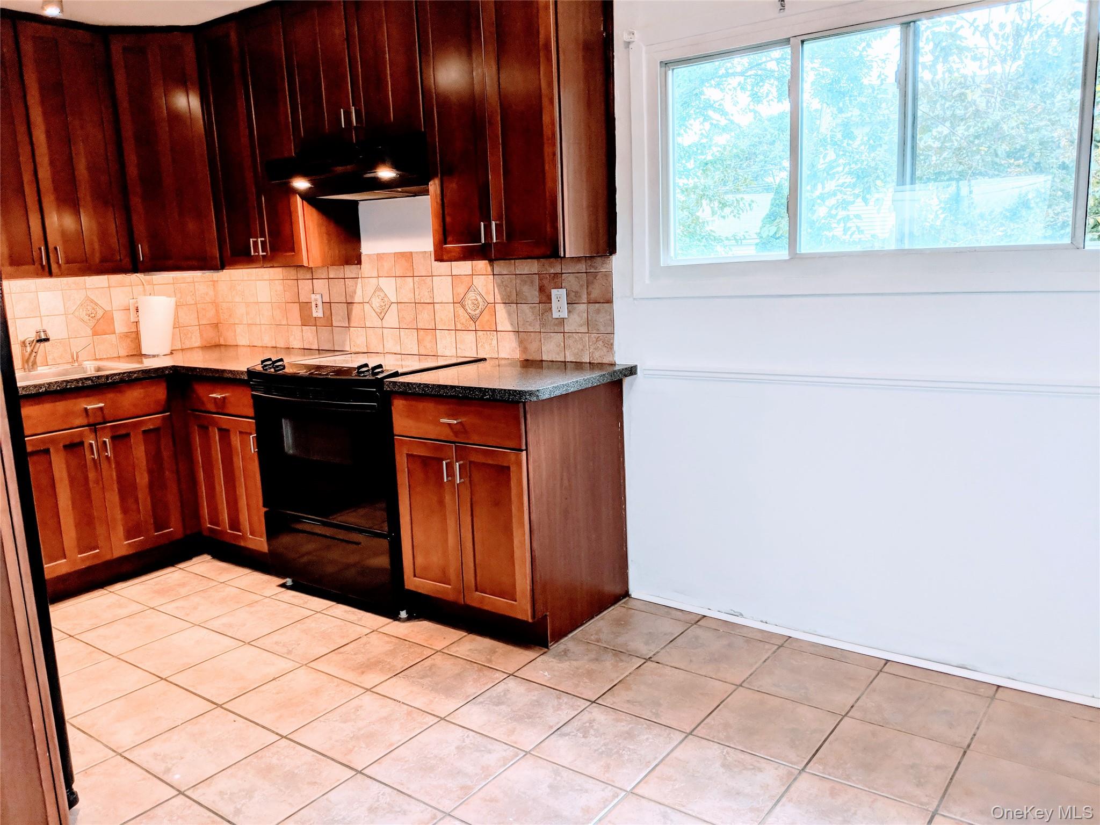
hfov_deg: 65.3
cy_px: 412
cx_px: 550
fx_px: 858
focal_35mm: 27
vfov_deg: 51.4
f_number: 1.8
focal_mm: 4.44
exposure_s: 1/161
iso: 50
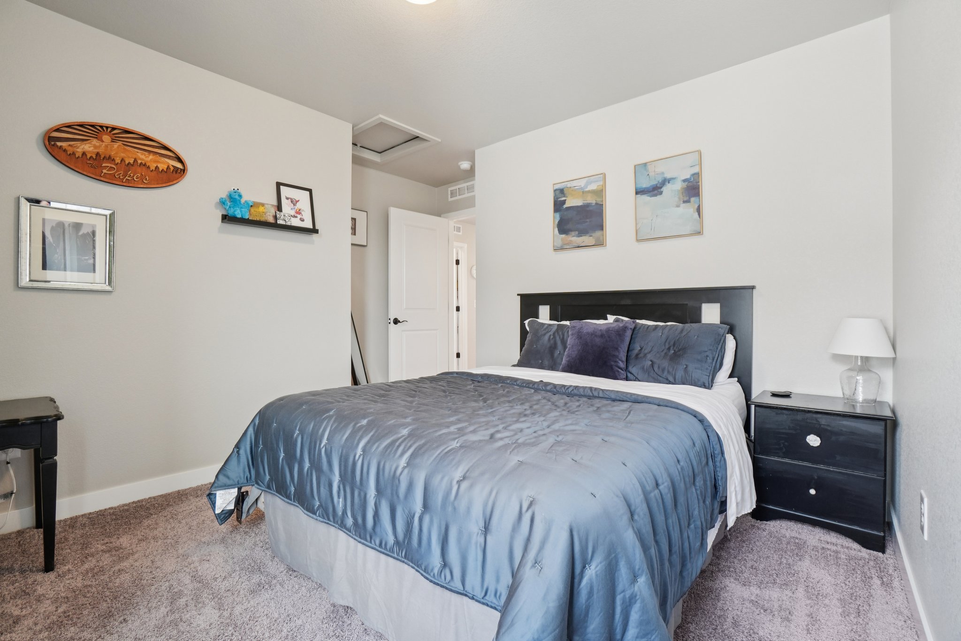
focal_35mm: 15
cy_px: 320
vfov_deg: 77.3
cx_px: 480
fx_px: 400
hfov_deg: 100.4
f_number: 8
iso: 400
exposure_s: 1/15
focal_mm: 10
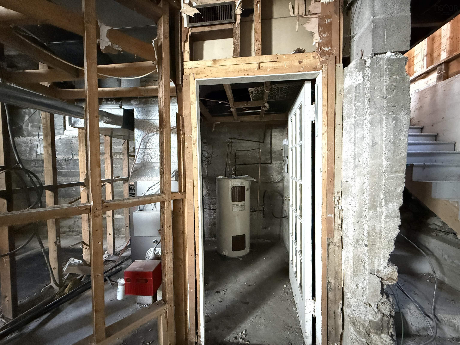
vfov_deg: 85.7
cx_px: 230
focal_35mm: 14
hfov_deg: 102.1
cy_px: 172
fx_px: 186
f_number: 2.2
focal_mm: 2.22
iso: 2500
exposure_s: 1/15
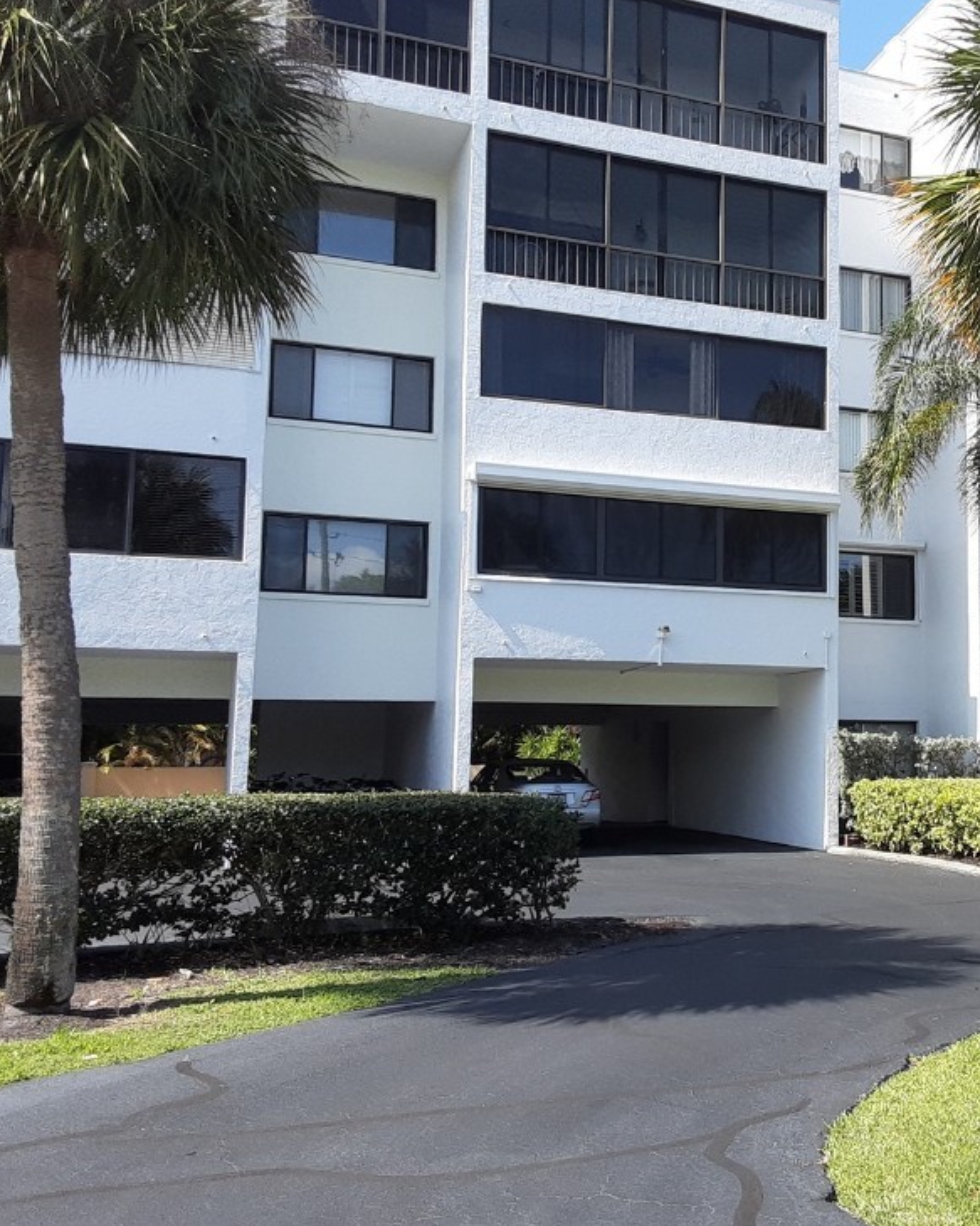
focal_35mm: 37
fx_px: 1342
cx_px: 795
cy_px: 609
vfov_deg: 49.1
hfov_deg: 38.5
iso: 40
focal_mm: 2.91
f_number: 1.9
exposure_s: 1/1115
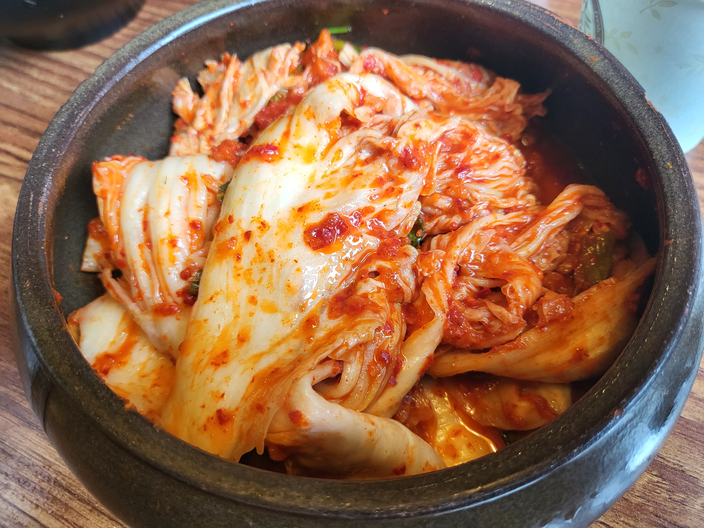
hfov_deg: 67.3
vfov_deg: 53.1
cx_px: 352
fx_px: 529
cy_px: 264
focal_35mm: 26
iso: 125
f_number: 1.8
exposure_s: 1/120
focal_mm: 4.25
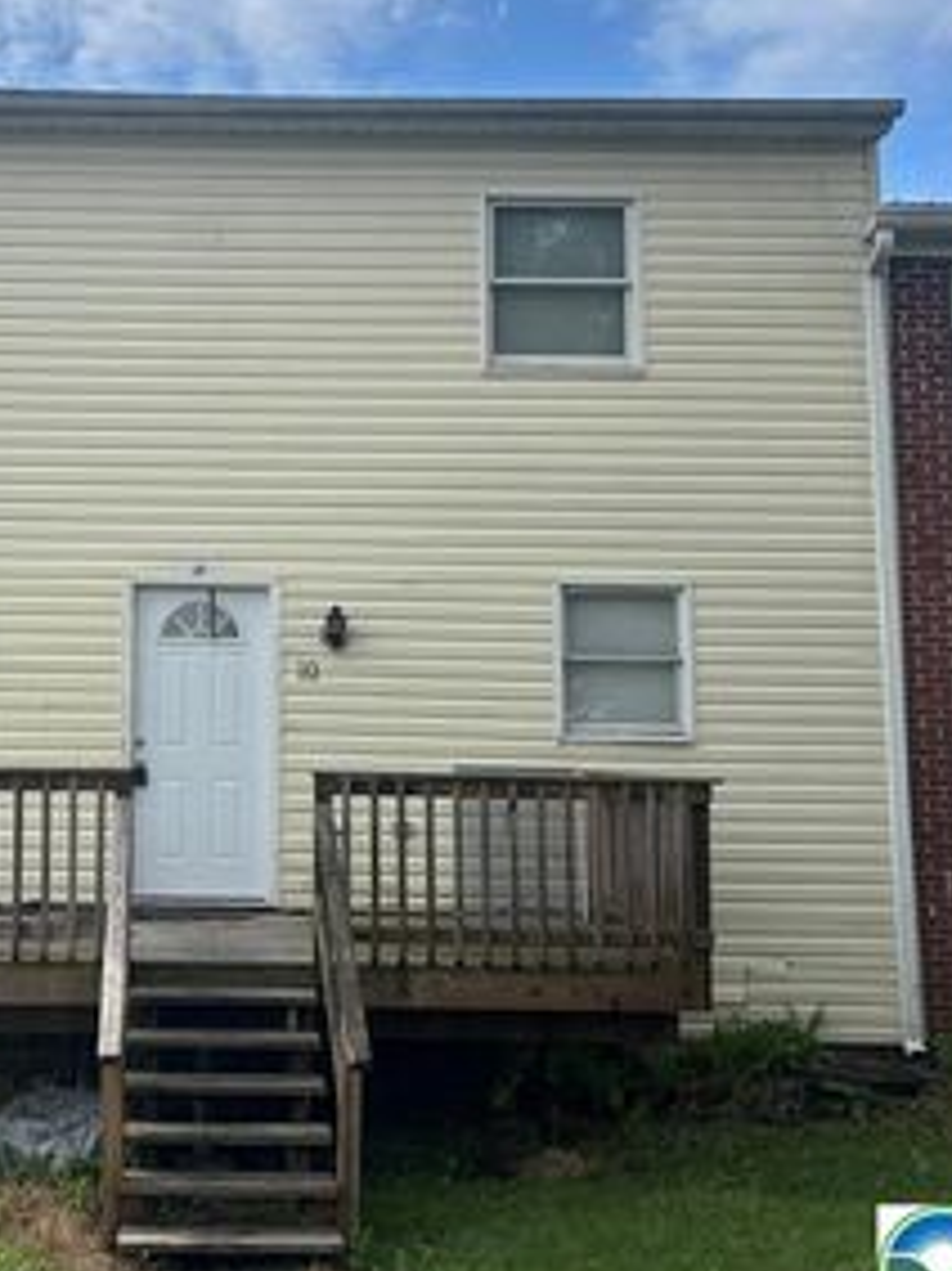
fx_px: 1688
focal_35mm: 46
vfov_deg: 41.1
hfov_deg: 30.8
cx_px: 202
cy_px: 510
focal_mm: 5.96
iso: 50
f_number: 1.6
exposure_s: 1/3788
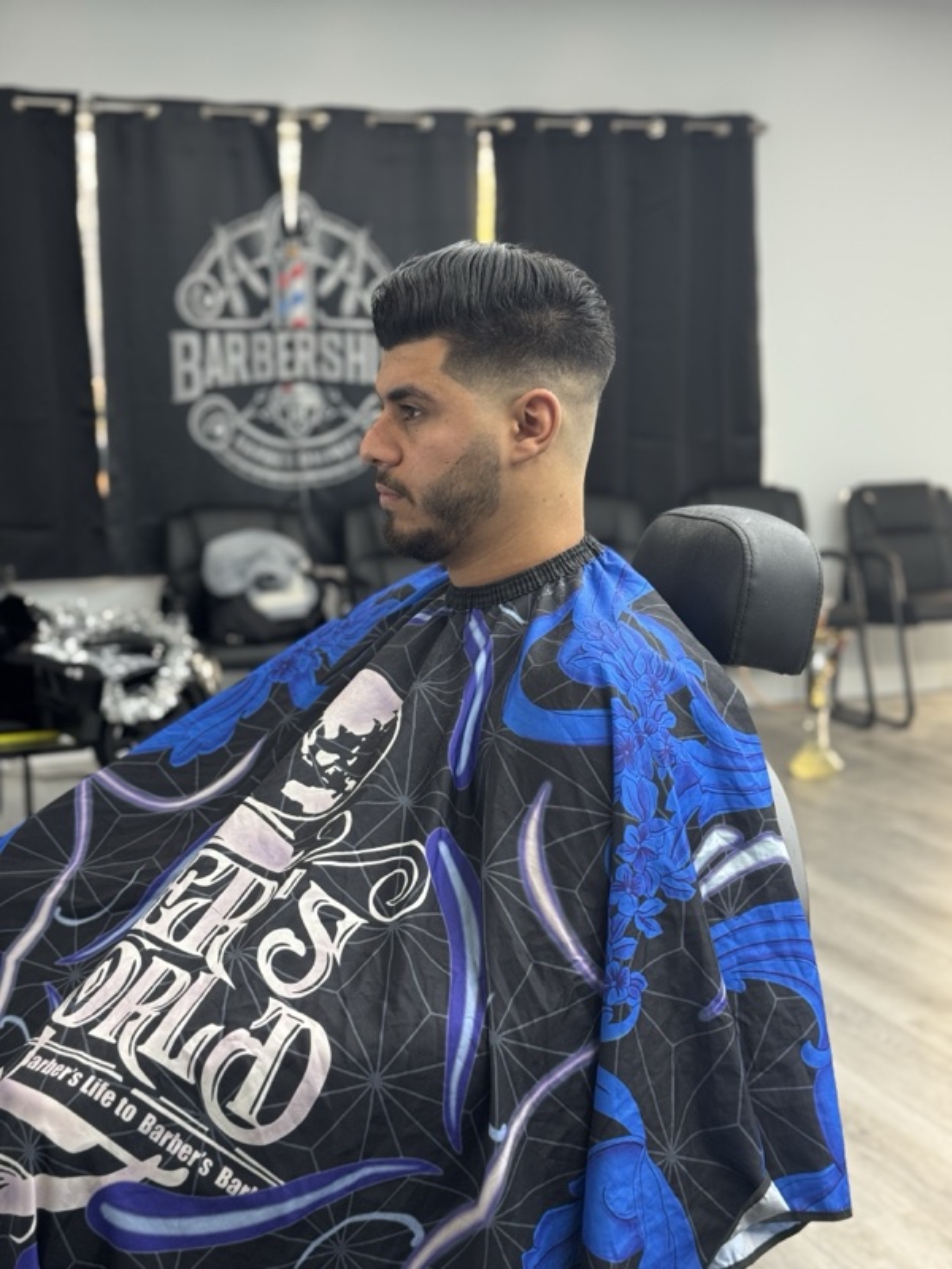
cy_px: 634
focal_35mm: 48
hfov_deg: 30.3
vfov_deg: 39.7
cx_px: 476
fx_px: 1760
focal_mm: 6.76
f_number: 1.78
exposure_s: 1/60
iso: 80
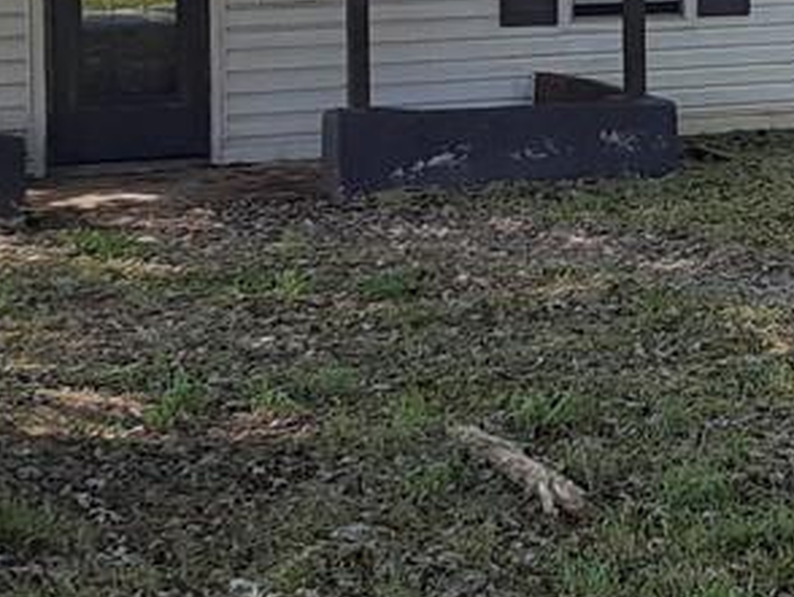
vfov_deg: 15.5
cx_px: 964
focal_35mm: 94
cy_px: 5
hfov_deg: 19.6
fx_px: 2158
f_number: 1.9
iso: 40
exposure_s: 1/518
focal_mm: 2.91
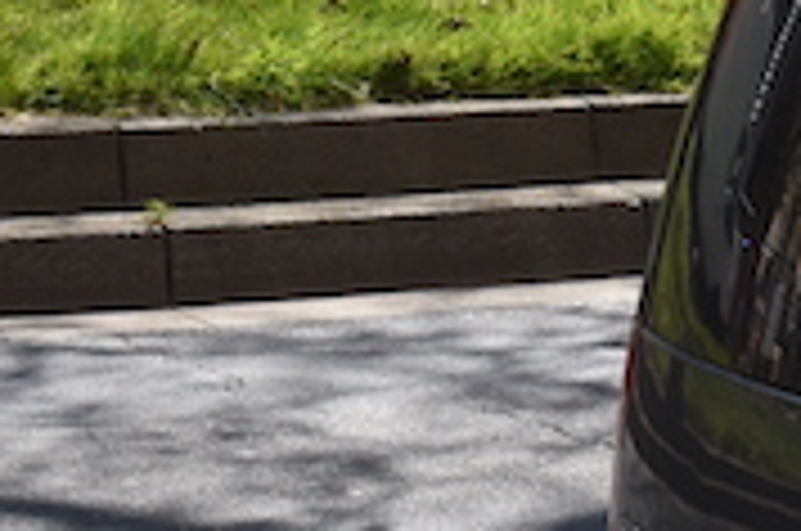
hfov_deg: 7.2
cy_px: -382
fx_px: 6396
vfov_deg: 4.7
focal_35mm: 288
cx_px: 680
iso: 2000
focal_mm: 50
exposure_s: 1/800
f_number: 14
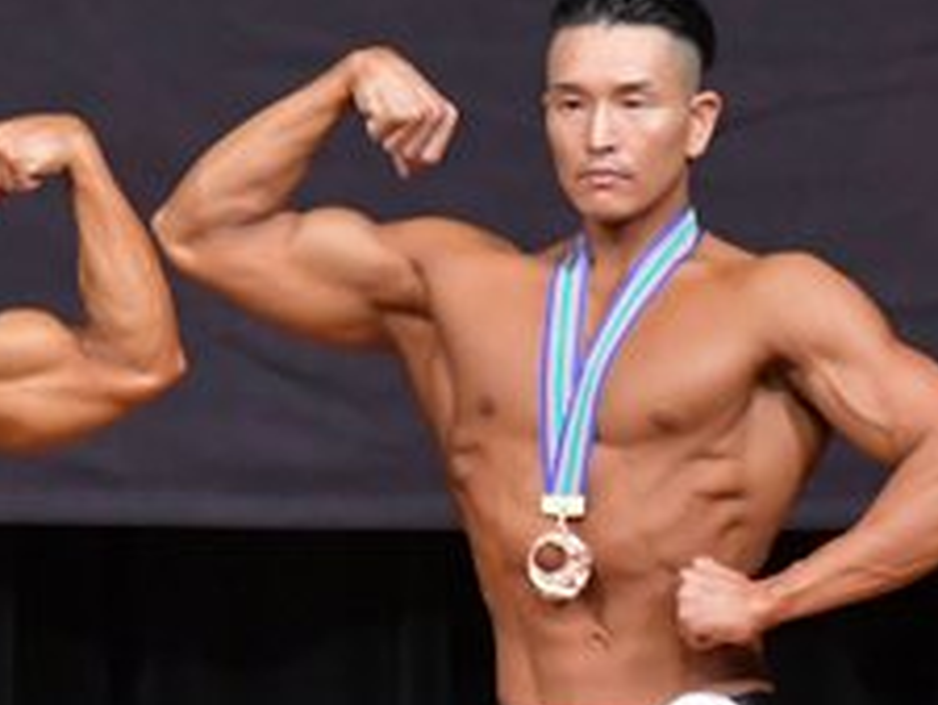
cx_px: 1261
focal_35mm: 844
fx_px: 22882
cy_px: 768
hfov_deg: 2.3
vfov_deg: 1.8
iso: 5000
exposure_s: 1/400
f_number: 5.6
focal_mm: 170
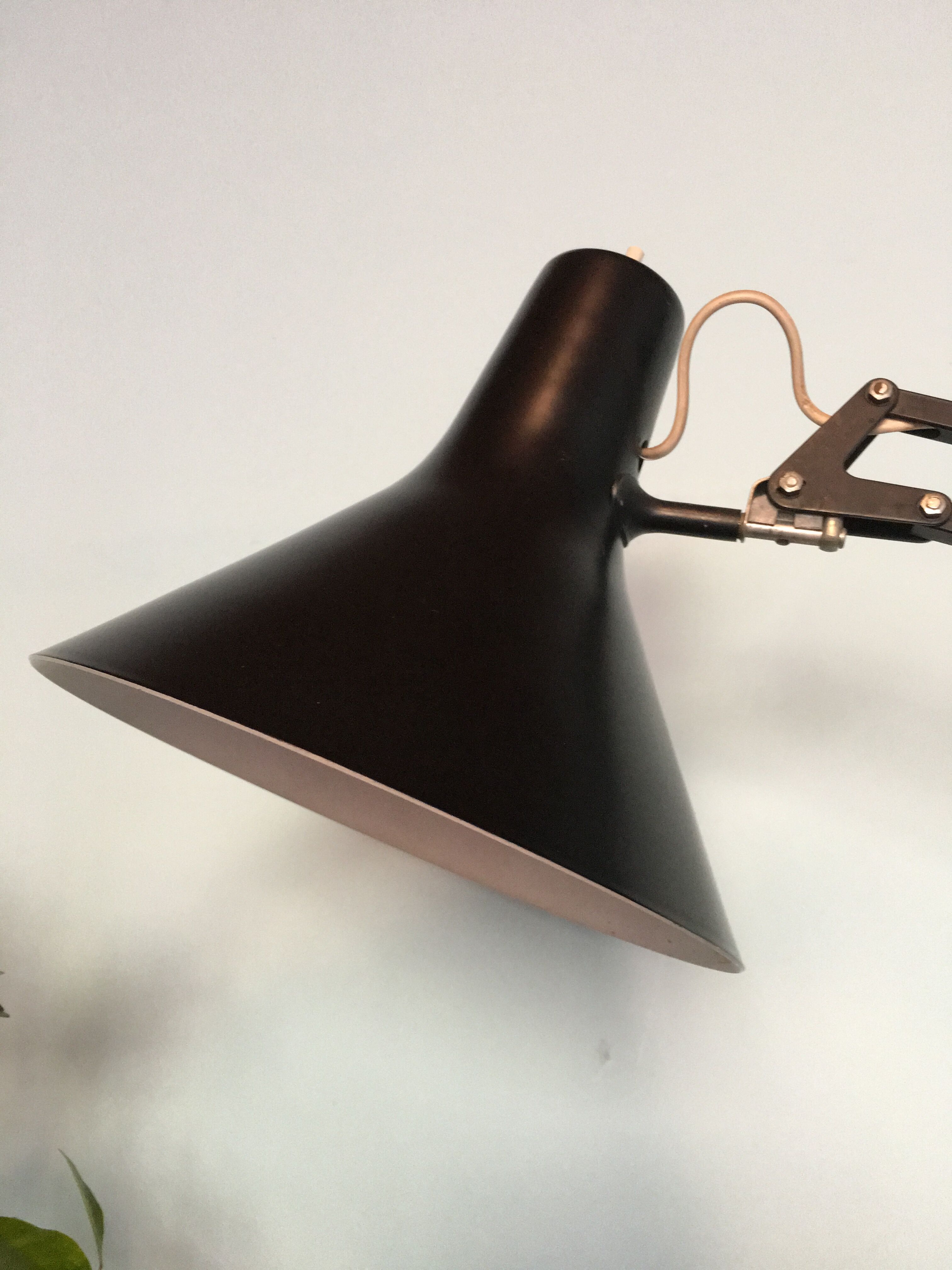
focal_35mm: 29
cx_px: 476
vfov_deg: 61.7
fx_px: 1063
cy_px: 635
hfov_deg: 48.2
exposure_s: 1/33
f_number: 2.2
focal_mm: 4.15
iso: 250
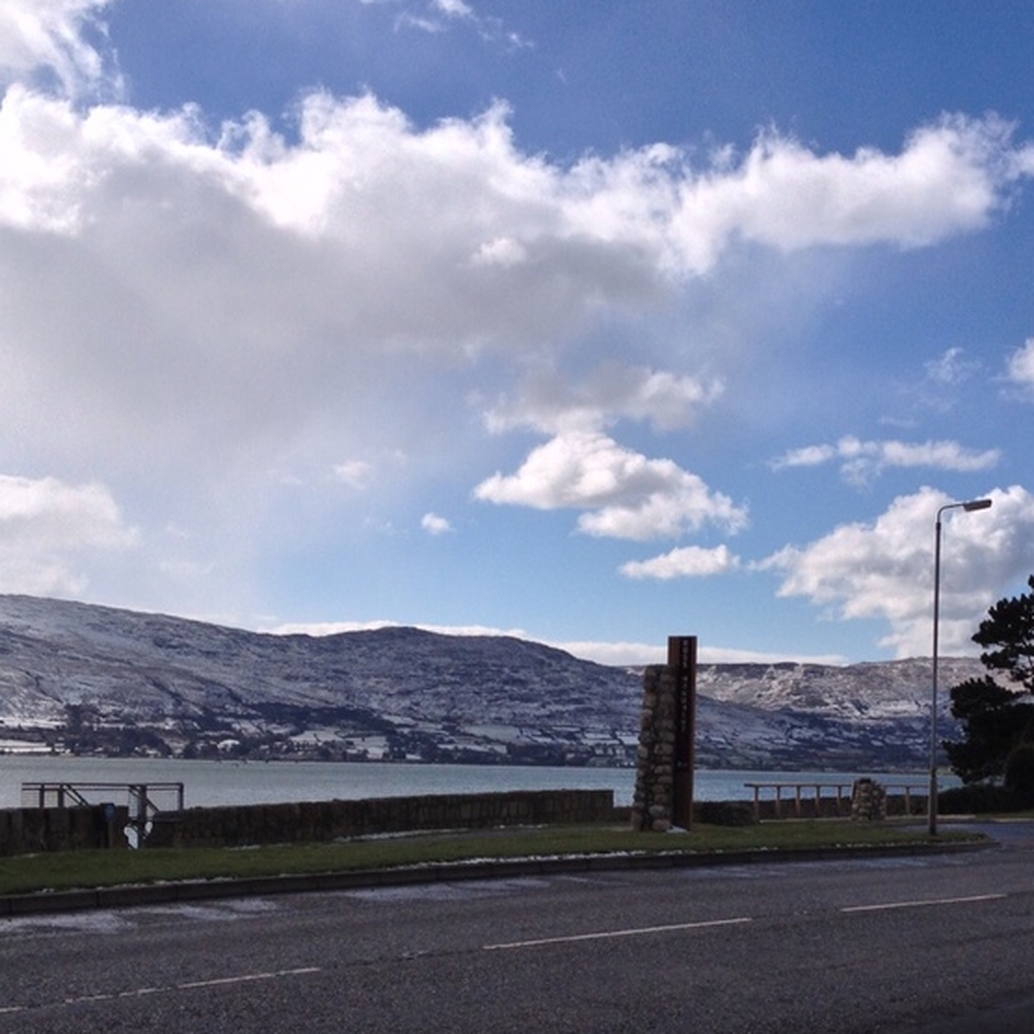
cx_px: 679
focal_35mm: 57
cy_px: 662
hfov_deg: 29.9
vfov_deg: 29.9
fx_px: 1926
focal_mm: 4.28
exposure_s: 1/3690
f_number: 2.4
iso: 50
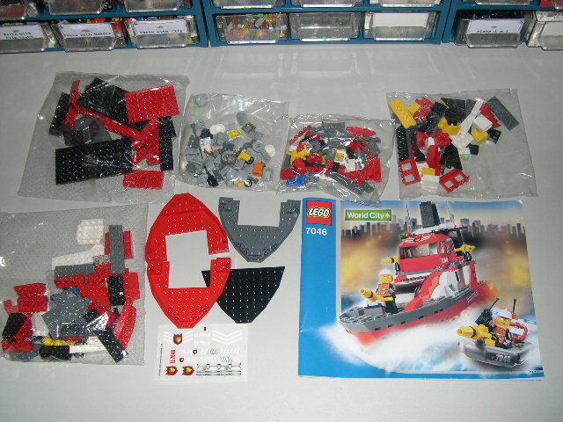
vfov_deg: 37.7
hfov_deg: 49.0
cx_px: 282
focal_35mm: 38
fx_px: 618
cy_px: 211
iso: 100
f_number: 2.8
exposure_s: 1/60
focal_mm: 8
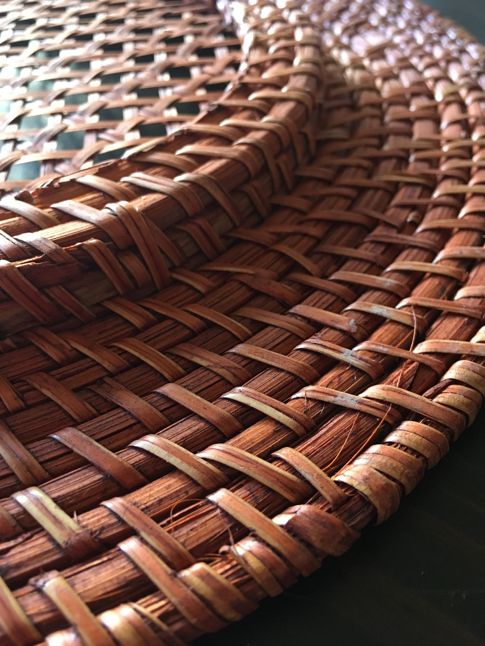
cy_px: 323
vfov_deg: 61.7
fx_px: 542
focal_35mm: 29
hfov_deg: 48.2
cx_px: 242
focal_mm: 4.15
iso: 250
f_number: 2.2
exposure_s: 1/25
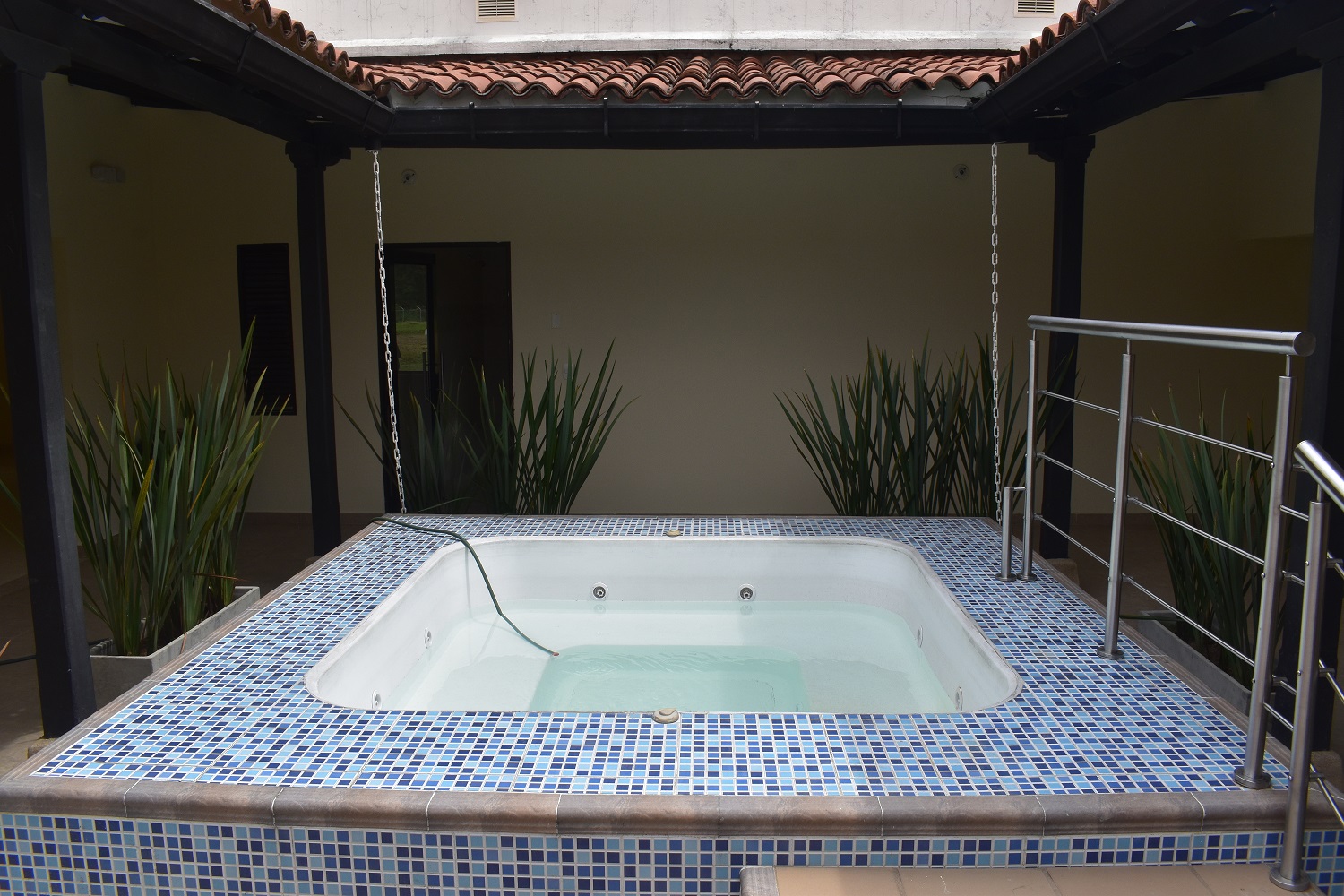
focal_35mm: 27
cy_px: 448
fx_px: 1008
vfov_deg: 47.9
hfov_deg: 67.4
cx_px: 672
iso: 400
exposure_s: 1/400
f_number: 11
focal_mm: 18
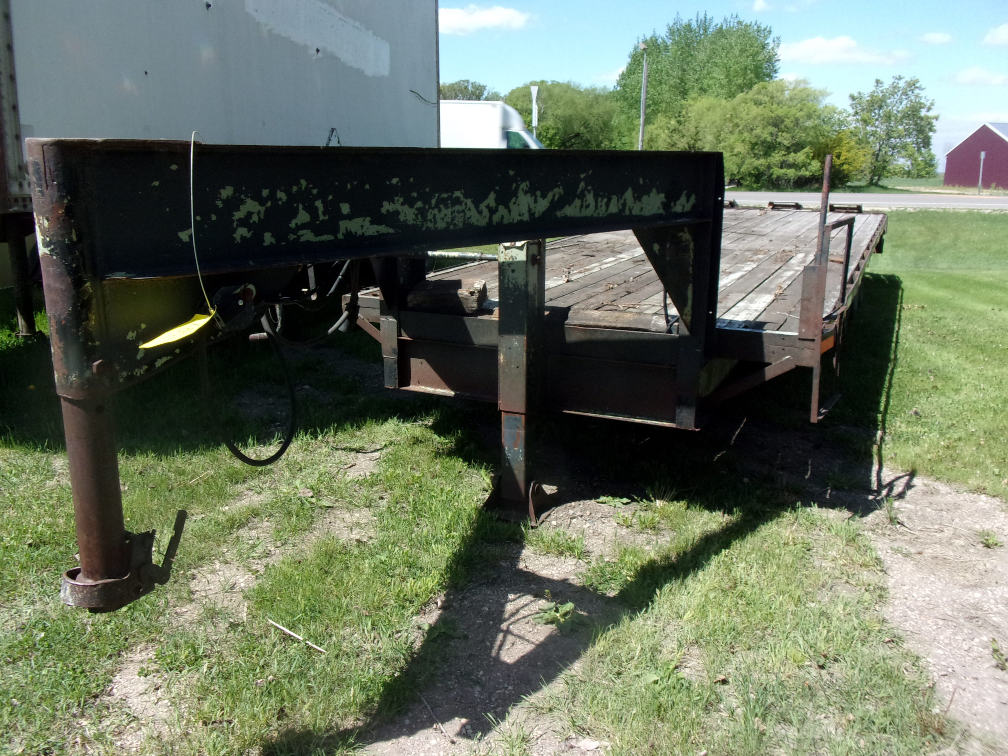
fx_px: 815
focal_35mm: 28
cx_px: 504
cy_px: 378
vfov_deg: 49.7
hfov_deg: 63.4
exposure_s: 1/150
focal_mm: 5.1
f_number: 10.8
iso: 200
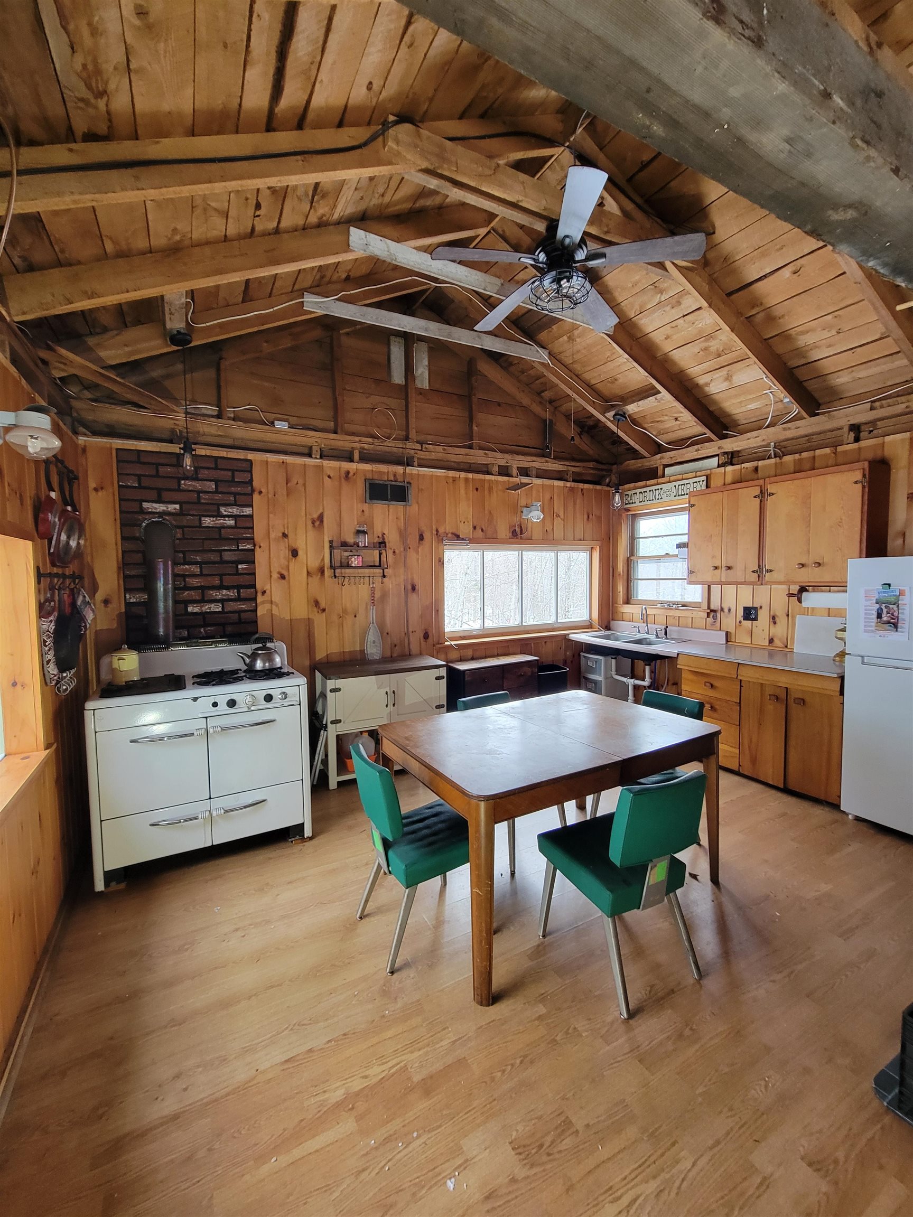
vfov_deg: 106.2
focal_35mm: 13
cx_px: 456
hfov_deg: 89.9
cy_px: 608
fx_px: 457
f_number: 2.2
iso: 200
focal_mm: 2.2
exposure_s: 1/50
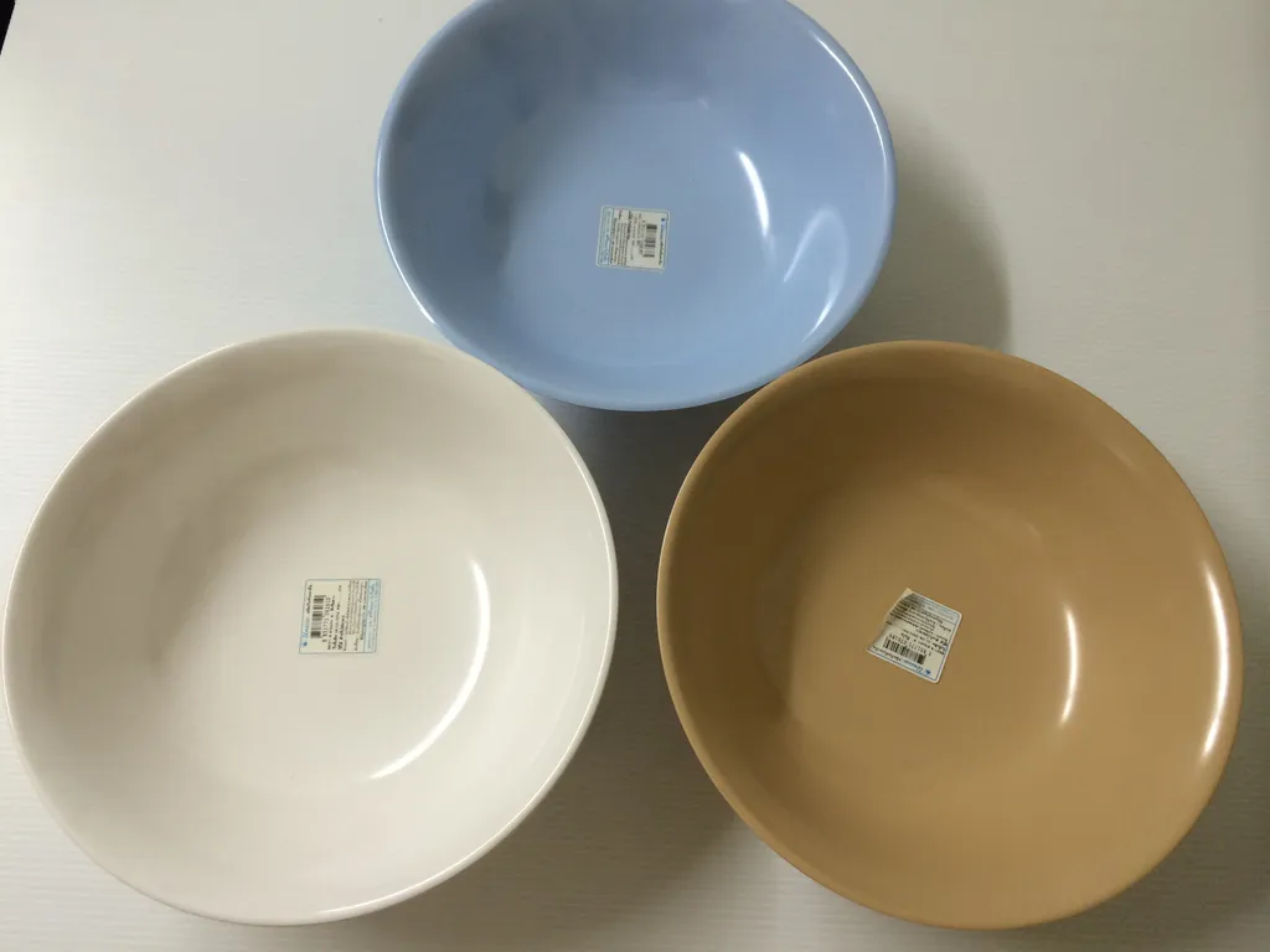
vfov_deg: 46.8
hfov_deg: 60.0
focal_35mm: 30
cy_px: 476
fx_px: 1101
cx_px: 635
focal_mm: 4.12
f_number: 2.2
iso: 100
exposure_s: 1/33
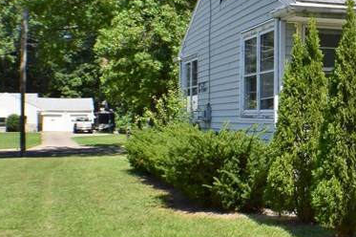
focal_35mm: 100
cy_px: 102
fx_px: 993
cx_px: 402
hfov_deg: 19.4
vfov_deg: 13.6
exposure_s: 1/500
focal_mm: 23
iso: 400
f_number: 11
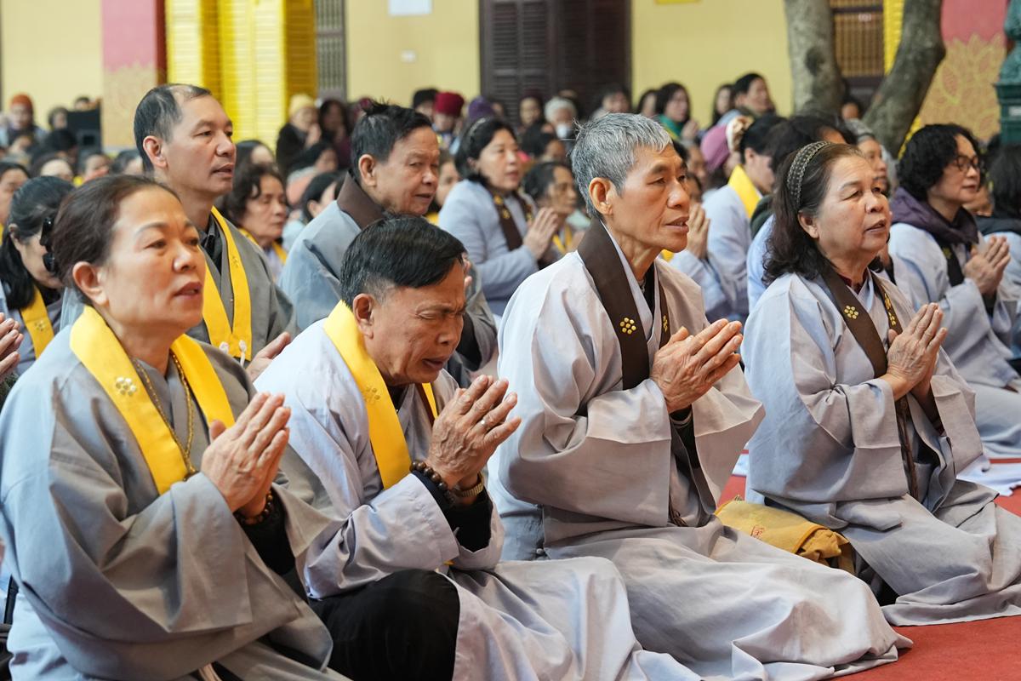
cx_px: 510
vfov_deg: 13.0
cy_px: 340
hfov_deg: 19.5
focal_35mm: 105
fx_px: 2978
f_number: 4
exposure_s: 1/100
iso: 4000
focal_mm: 70
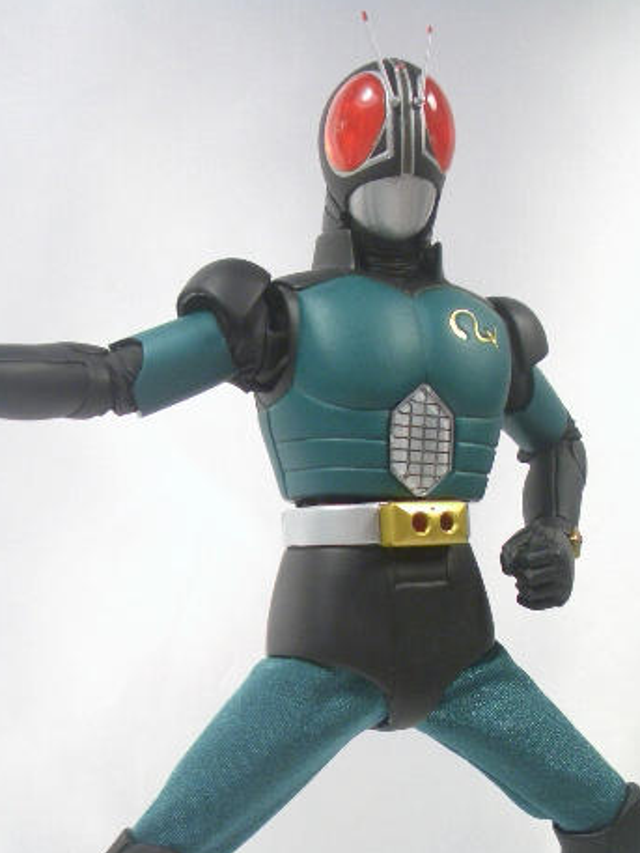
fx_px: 1207
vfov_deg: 38.3
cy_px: 592
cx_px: 231
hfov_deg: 29.5
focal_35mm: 49
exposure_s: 1/80
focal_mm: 5.8
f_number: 2.6
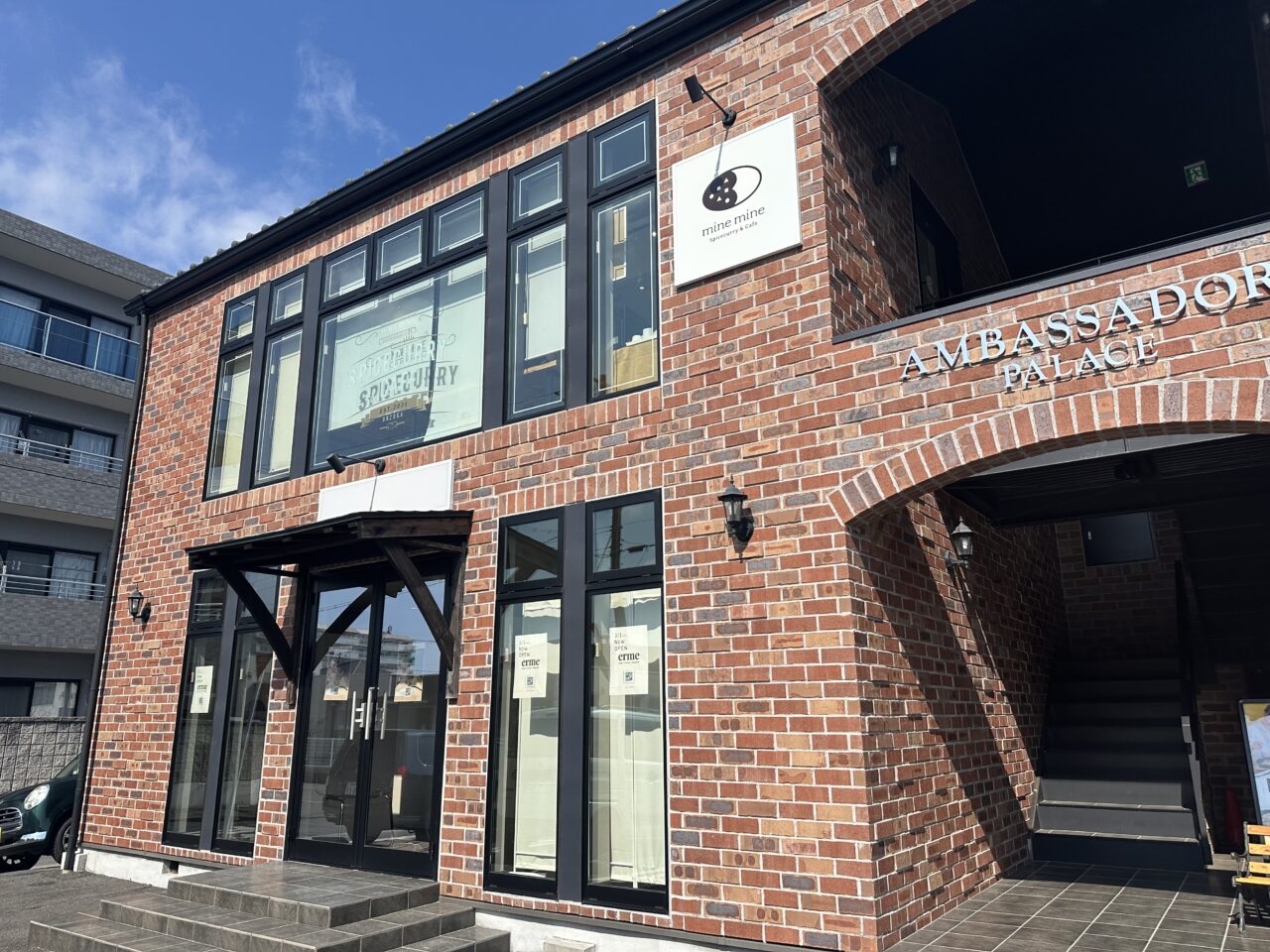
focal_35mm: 24
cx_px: 635
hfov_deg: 71.6
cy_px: 476
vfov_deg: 56.8
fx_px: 881
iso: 80
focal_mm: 6.86
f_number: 1.78
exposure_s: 1/5263
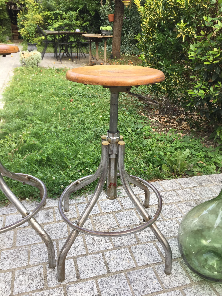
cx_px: 111
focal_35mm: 29
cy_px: 148
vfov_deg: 61.7
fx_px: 248
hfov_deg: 48.2
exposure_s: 1/100
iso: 40
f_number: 2.2
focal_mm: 4.15
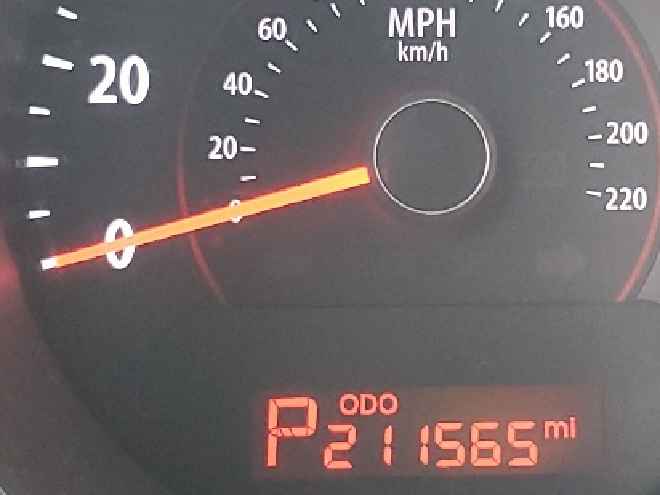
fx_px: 1926
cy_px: 178
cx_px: 407
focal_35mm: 101
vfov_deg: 14.6
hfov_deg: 19.4
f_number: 1.5
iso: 195
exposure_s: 1/60.2
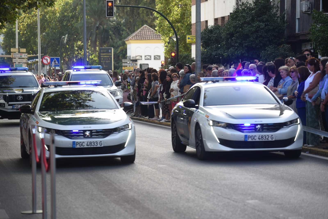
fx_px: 1458
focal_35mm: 160
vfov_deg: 8.6
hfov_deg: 12.8
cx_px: 164
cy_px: 110
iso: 100
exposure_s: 1/160
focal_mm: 160
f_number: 4
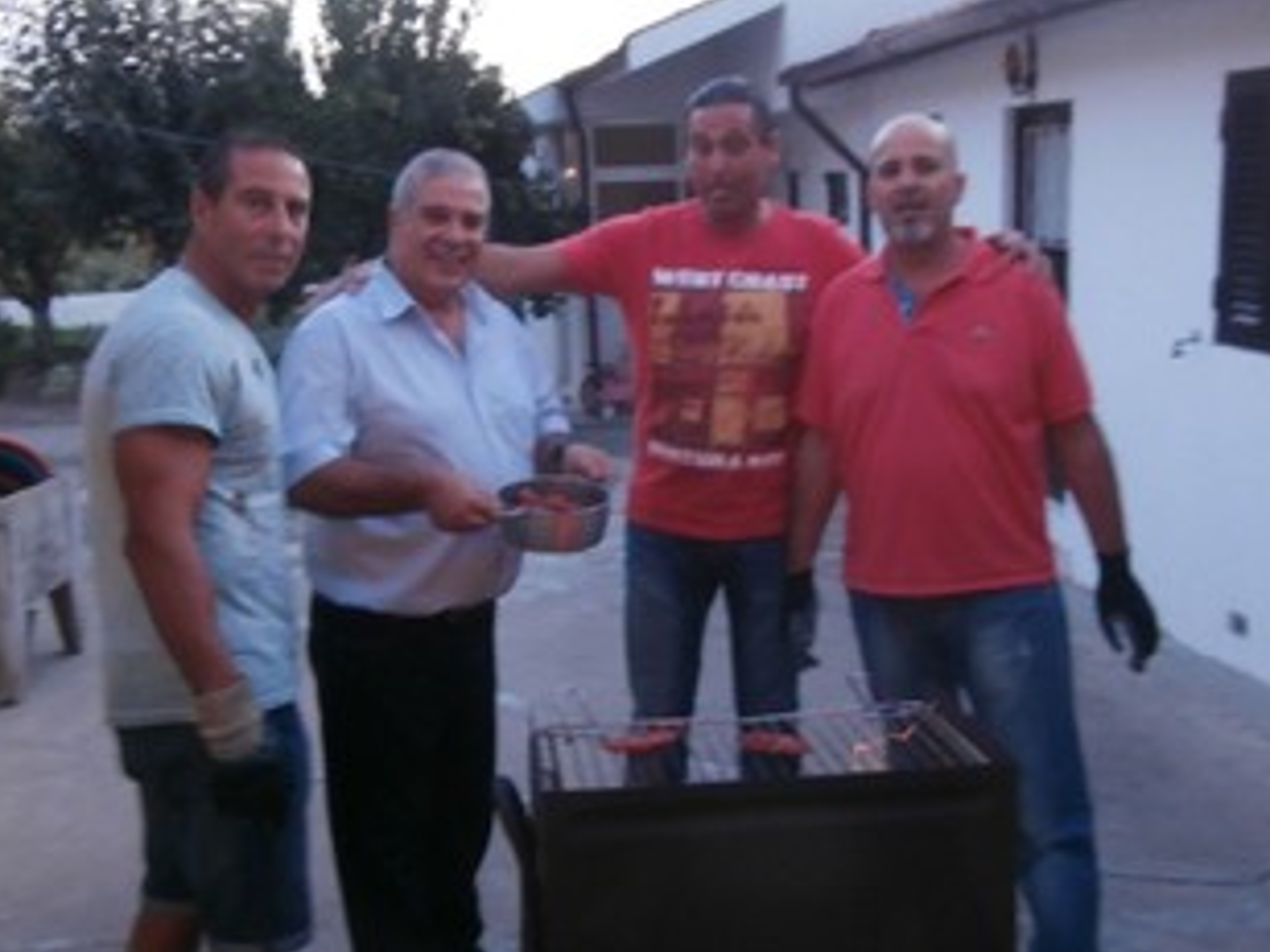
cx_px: 623
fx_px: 1431
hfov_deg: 47.9
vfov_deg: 36.7
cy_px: 406
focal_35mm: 39
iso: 200
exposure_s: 1/3
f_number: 3
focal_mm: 4.2
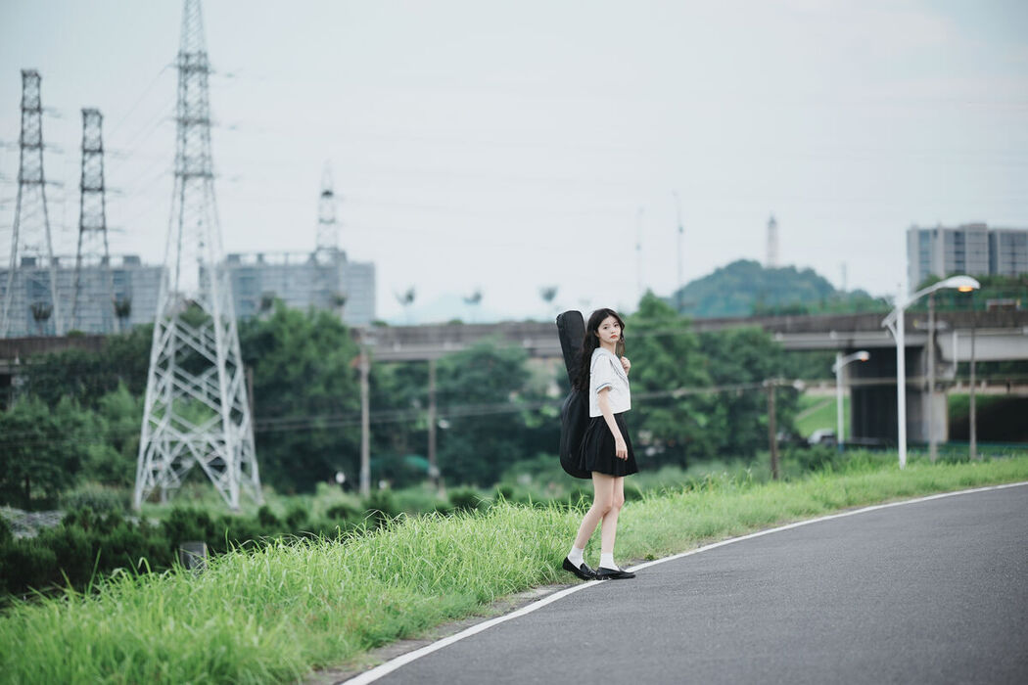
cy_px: 342
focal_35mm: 112
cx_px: 514
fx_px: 3198
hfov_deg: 18.3
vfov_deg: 12.2
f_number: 1.2
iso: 100
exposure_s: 1/2000
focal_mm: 75
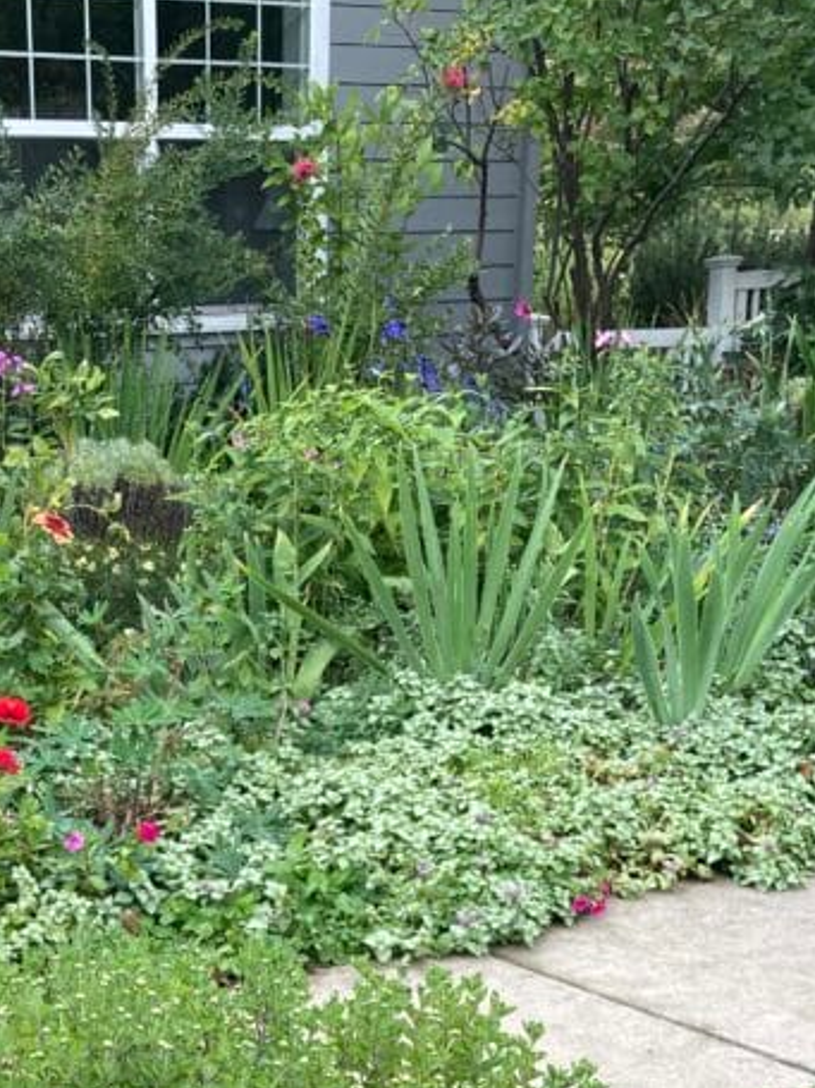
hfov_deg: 22.7
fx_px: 1979
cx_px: 74
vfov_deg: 28.0
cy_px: 1196
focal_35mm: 63
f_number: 1.8
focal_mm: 3.99
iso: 20
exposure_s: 1/163
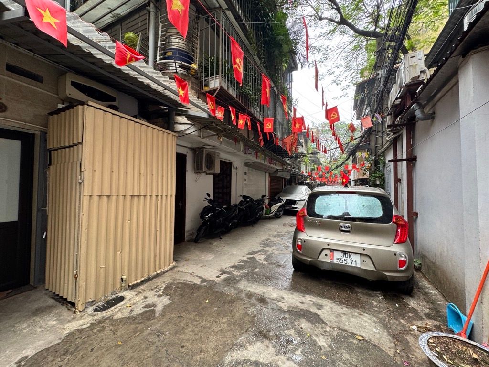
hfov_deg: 102.1
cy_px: 184
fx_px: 198
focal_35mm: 14
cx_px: 244
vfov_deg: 85.7
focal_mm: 2.22
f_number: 2.2
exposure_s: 1/99
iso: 100
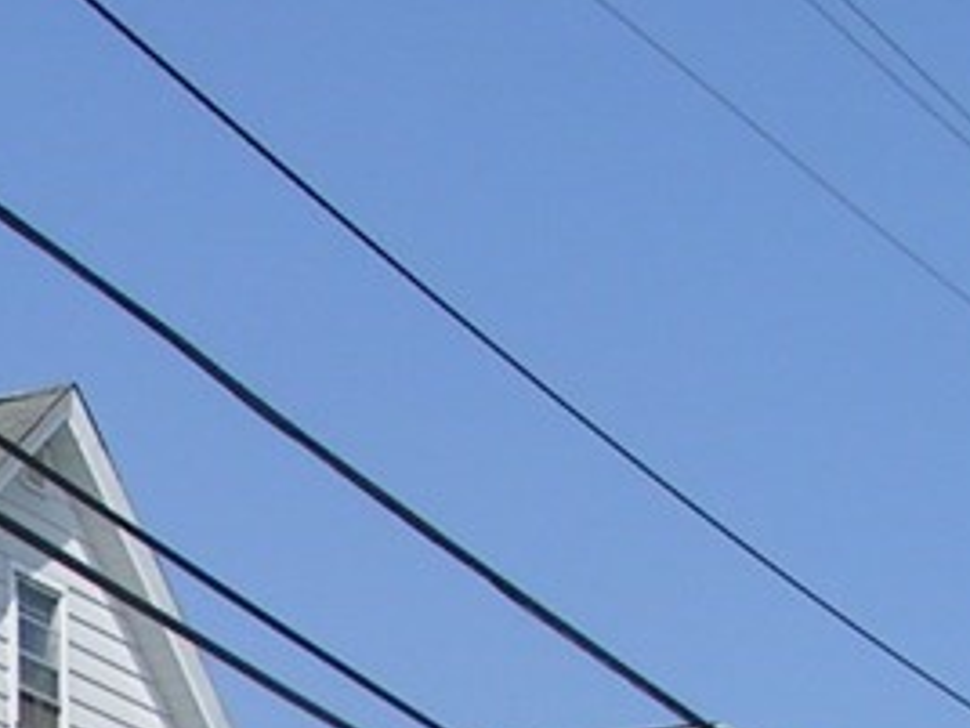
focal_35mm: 145
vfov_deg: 9.9
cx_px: -308
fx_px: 4063
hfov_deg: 13.1
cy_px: 1126
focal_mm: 5.8
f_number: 5.6
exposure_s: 1/500
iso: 50
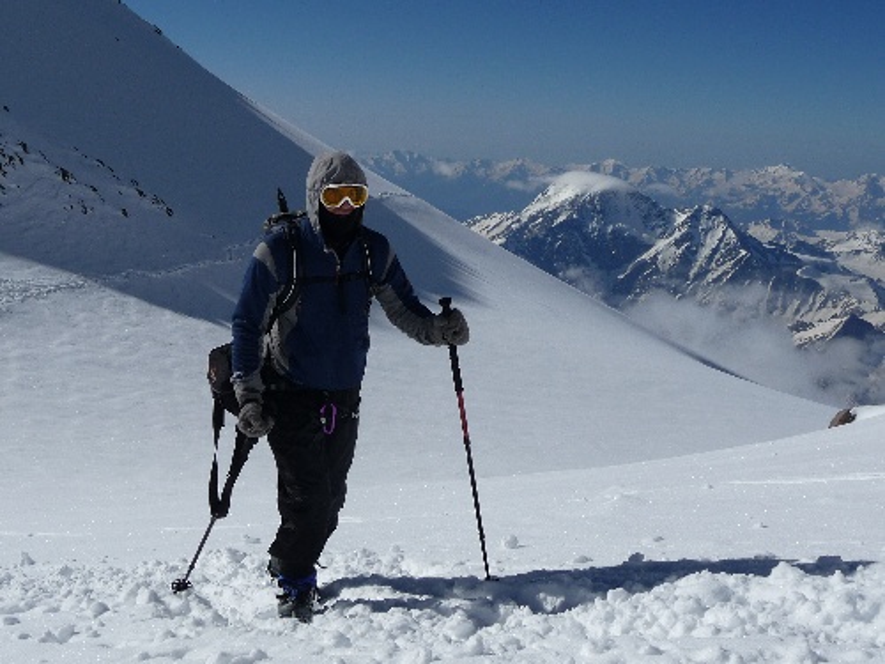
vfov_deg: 29.1
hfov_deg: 38.2
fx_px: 1278
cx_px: 442
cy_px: 332
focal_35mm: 50
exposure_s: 1/640
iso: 100
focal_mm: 7.6
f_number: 10
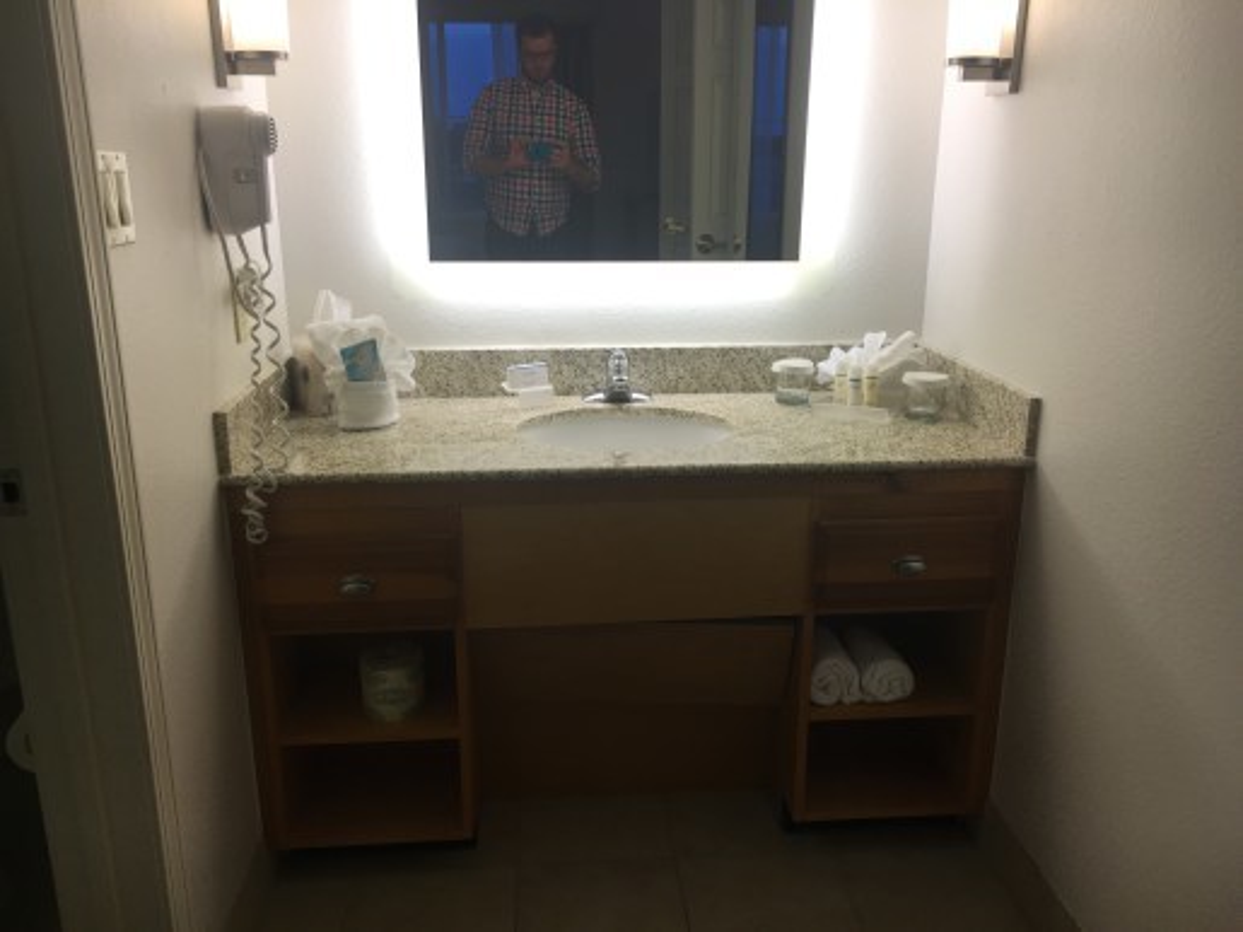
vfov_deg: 48.2
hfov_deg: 61.7
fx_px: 1041
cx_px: 622
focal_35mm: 29
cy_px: 466
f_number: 2.2
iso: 25
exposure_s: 1/120
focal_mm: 4.15
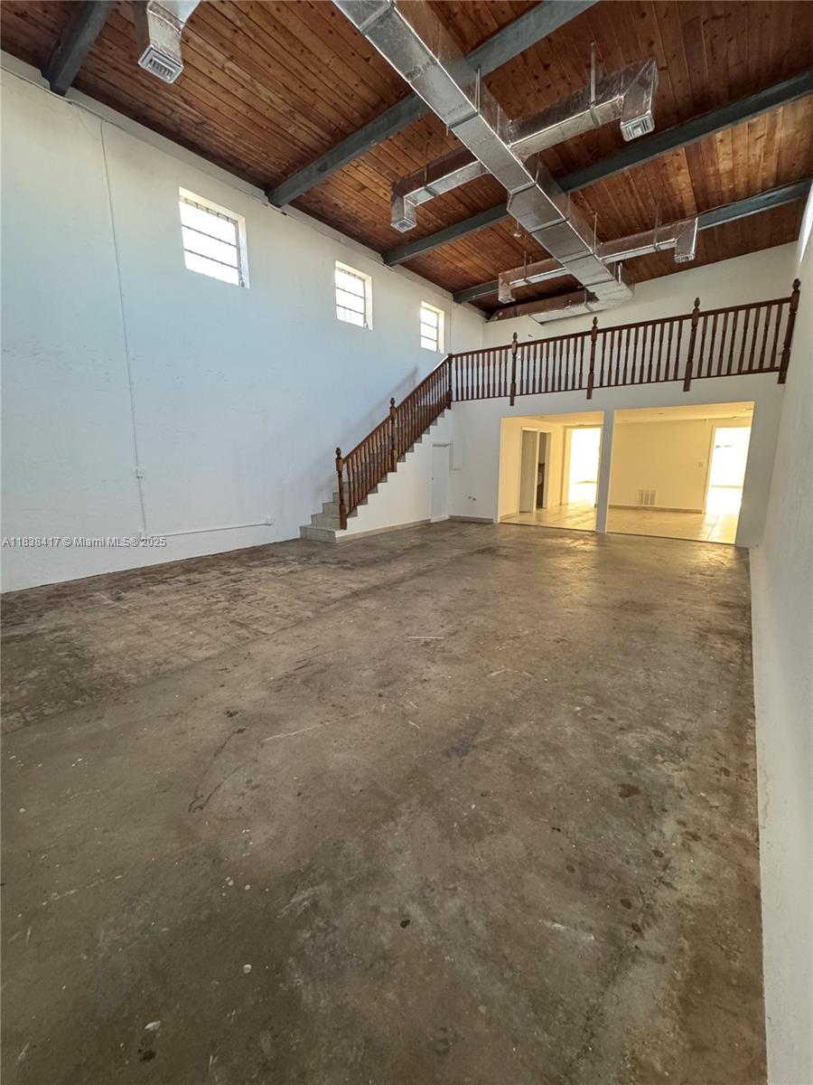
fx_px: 438
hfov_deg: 85.7
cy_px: 542
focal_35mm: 14
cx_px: 406
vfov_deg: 102.1
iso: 640
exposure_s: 1/60
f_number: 2.2
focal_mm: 2.22
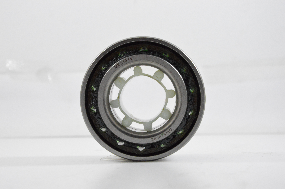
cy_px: 94
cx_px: 142
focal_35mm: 93
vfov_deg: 14.7
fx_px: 736
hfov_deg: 21.9
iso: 3200
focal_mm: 62
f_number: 8
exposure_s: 1/100
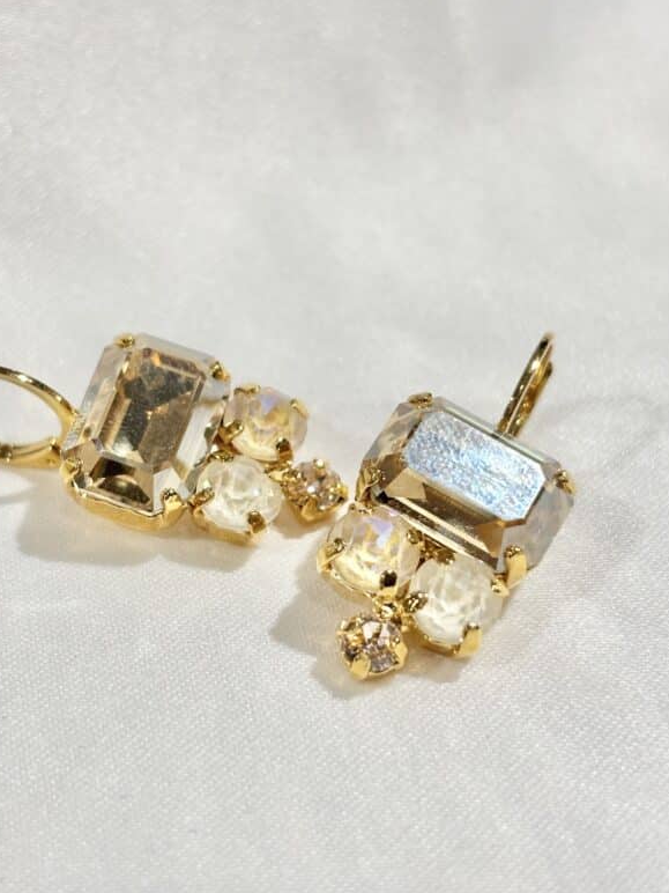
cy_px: 468
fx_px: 1778
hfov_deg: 21.3
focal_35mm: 69
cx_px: 261
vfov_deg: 28.2
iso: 32
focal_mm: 5.96
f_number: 1.6
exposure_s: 1/273
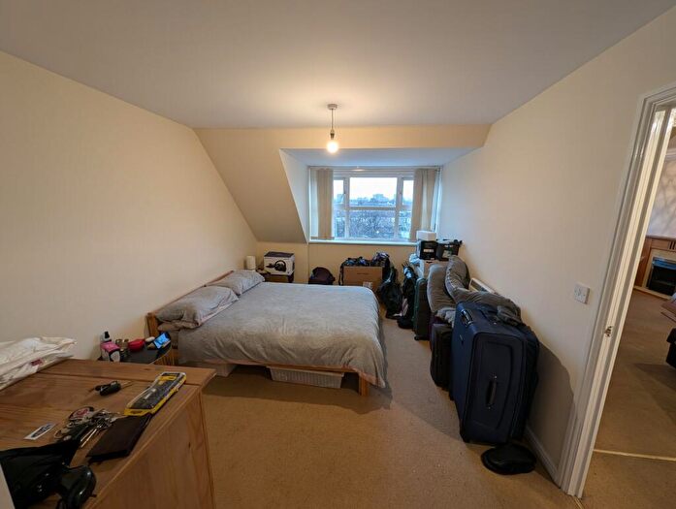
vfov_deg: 94.7
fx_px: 235
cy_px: 254
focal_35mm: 12
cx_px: 338
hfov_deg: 110.4
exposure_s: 1/25
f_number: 1.95
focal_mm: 2.23
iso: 122
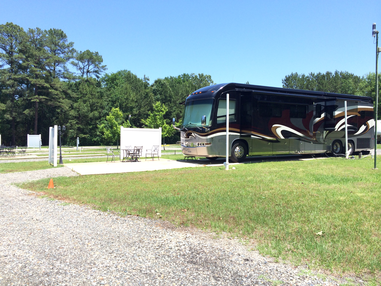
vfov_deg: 46.8
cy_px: 143
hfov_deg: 60.0
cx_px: 190
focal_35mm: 30
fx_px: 330
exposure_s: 1/1520
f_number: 2.2
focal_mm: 4.12
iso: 40
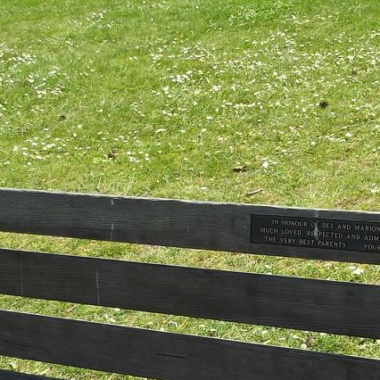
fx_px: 1254
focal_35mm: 101
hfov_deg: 17.1
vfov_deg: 17.0
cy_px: 325
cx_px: 310
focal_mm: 6.3
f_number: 4.5
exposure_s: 1/400
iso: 80
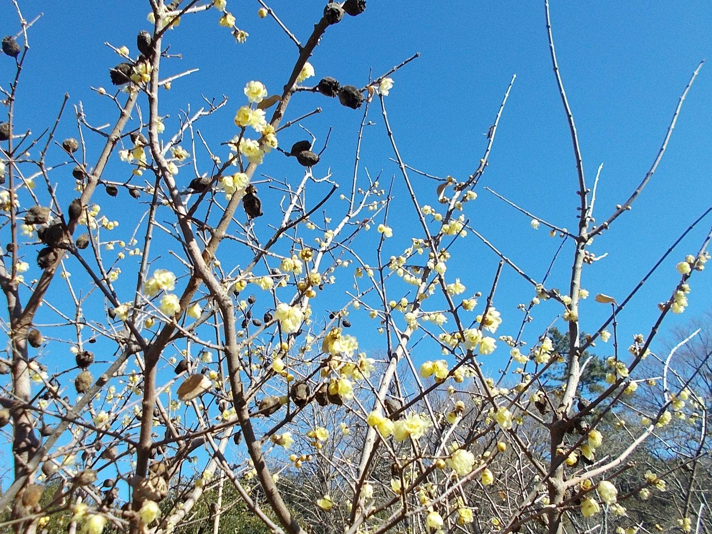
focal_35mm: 32
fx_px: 658
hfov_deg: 56.6
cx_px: 311
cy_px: 249
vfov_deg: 44.1
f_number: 8
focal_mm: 4.6
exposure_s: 1/100
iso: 80
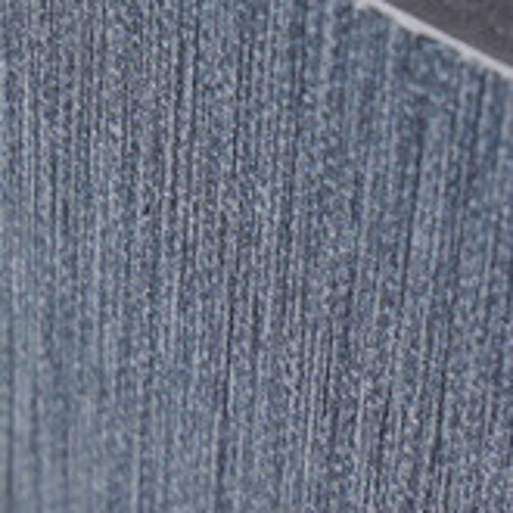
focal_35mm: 194
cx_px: -224
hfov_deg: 8.8
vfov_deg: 8.9
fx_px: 3253
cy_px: -171
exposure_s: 1/80
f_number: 8
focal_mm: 49
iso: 1000
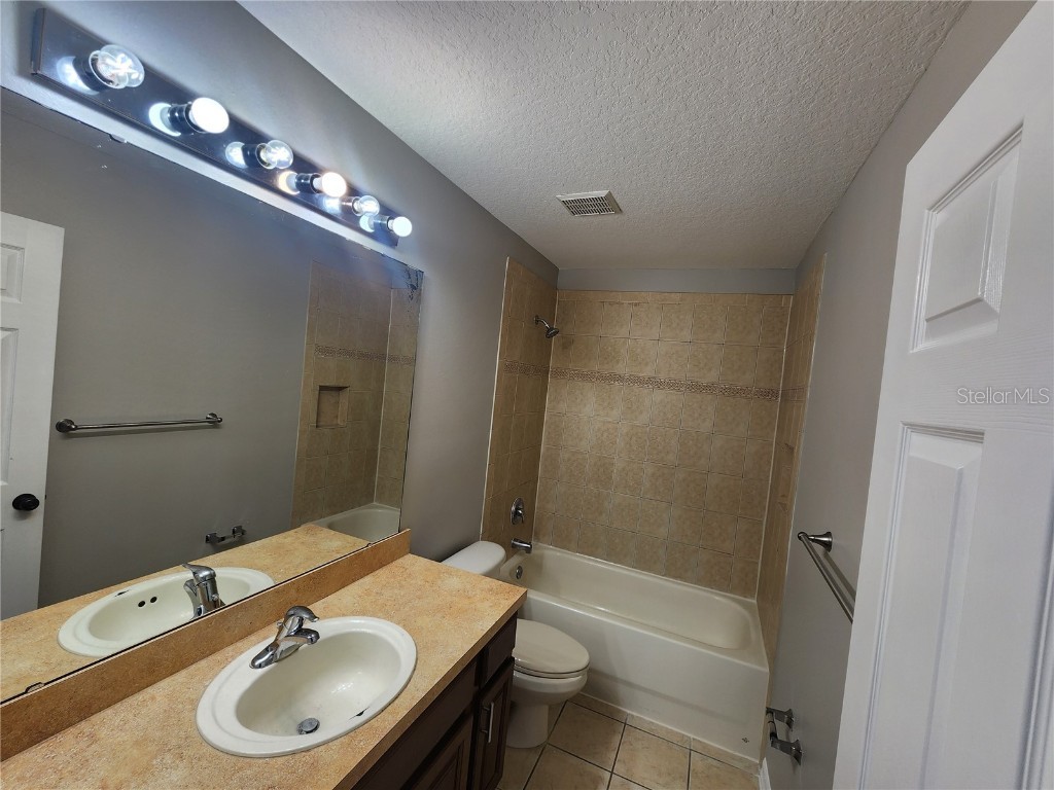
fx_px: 396
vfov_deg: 89.9
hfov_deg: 106.2
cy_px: 395
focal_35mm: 13
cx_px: 527
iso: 64
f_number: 2.2
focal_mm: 2.2
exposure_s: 1/120
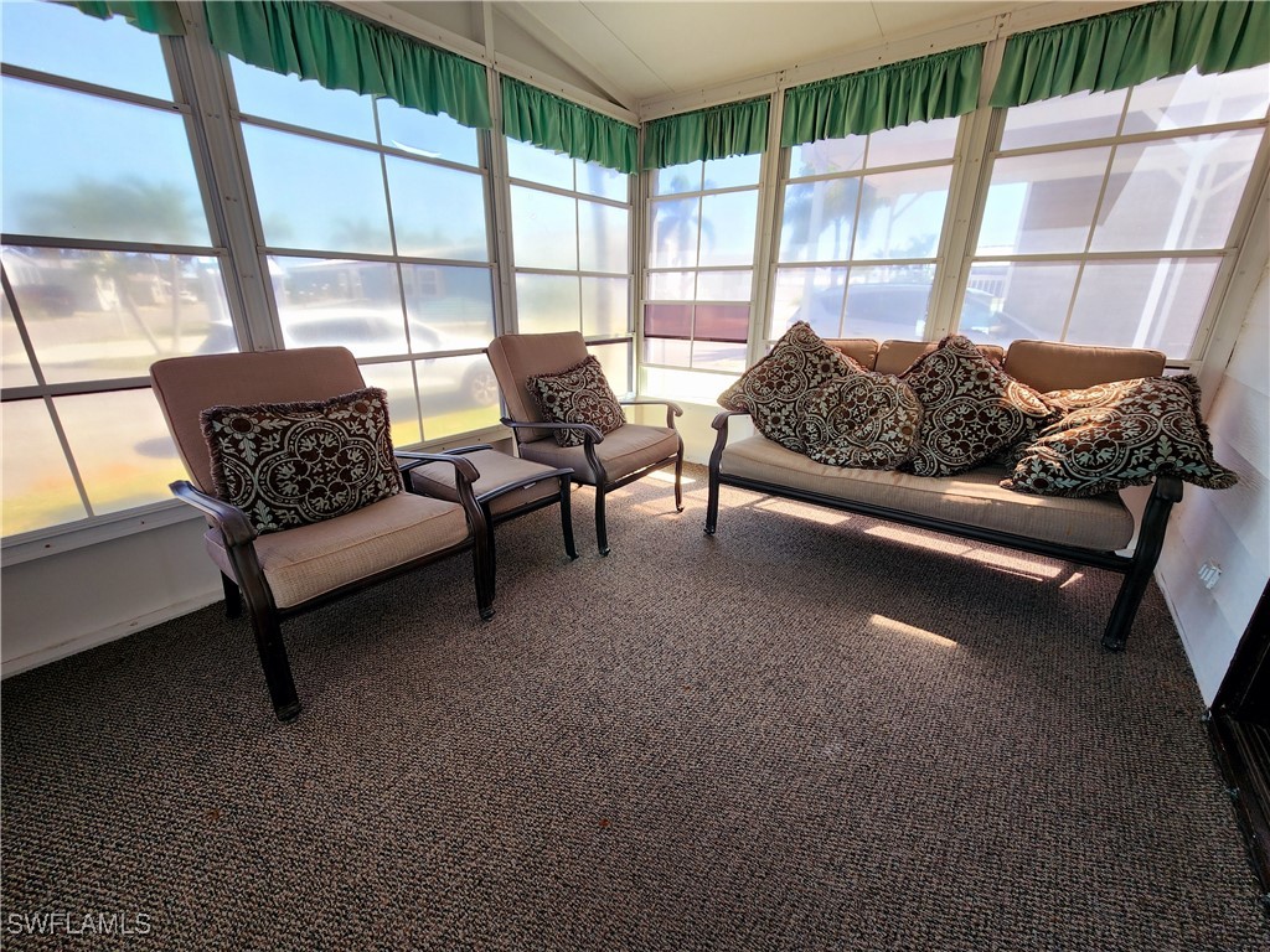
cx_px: 635
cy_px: 476
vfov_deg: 89.9
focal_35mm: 13
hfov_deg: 106.2
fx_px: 477
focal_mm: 2.2
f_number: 2.2
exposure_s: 1/60
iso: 80
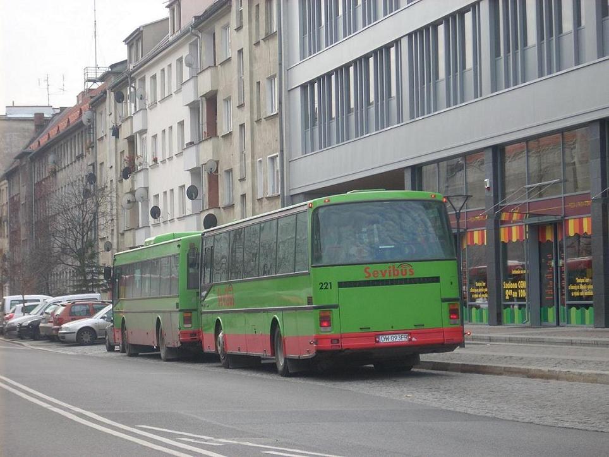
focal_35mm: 113
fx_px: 1988
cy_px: 228
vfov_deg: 13.1
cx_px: 304
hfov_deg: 17.4
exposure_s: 1/50.4
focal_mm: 18.6
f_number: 5.2
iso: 64
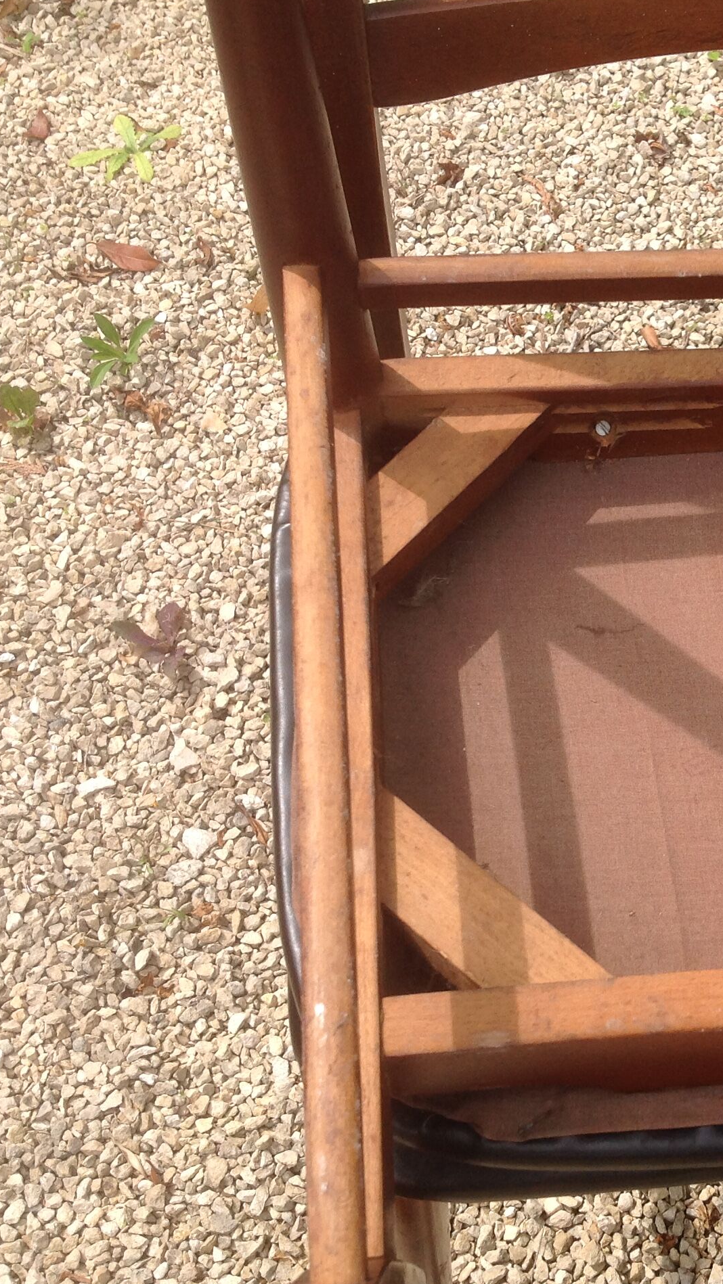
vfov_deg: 39.9
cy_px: 638
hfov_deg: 22.3
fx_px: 1772
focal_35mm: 52
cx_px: 711
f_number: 2.4
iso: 50
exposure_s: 1/1043
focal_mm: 4.28
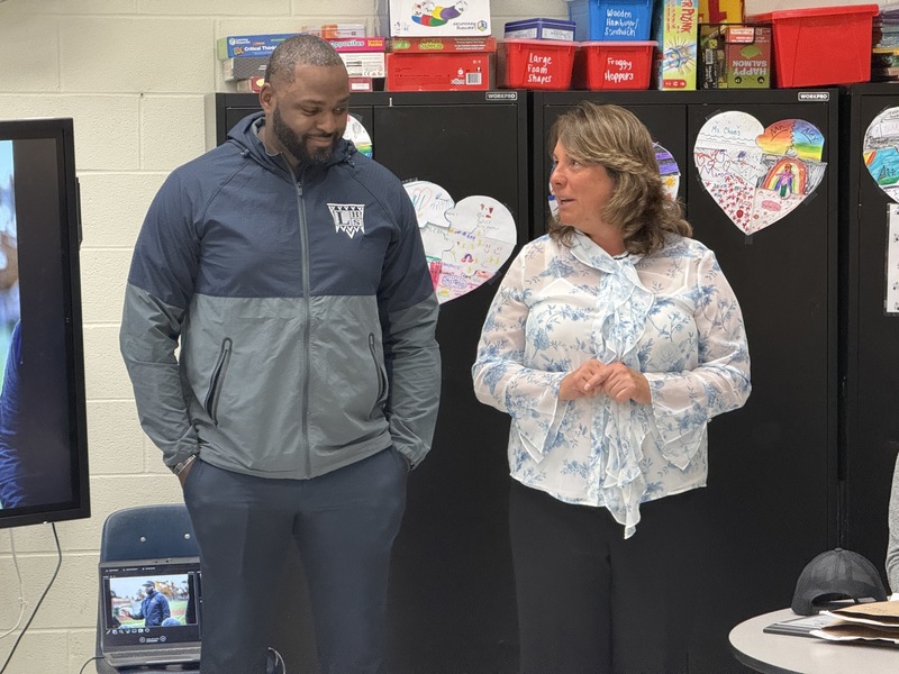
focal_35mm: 120
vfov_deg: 12.3
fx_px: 3116
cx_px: 450
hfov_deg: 16.4
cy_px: 337
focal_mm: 15.66
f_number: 2.8
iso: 500
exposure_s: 1/60
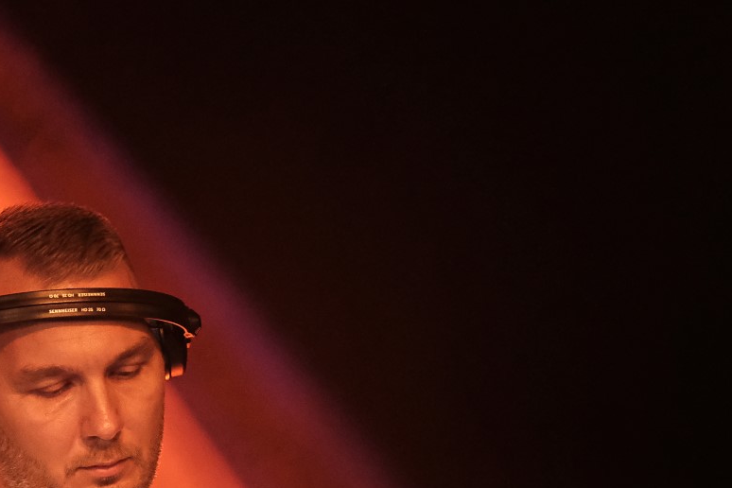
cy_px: 474
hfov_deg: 4.7
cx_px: -18
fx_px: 8824
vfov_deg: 3.2
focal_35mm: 434
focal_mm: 140
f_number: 2.8
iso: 5000
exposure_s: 1/34
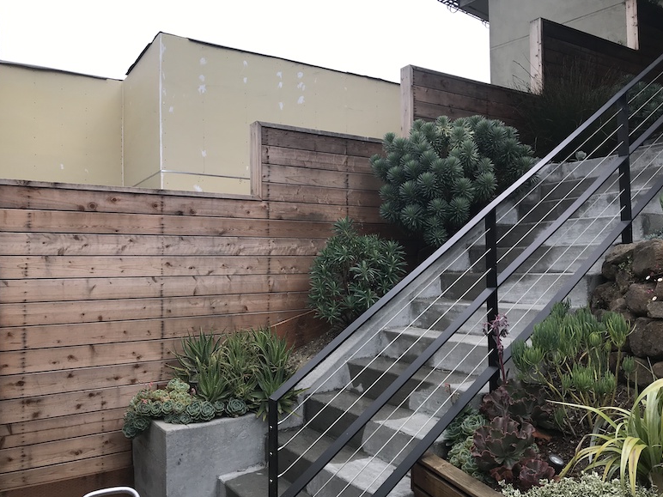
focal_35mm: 29
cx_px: 326
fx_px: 555
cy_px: 251
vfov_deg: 48.2
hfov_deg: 61.7
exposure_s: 1/626
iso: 20
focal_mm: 3.99
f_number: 1.8
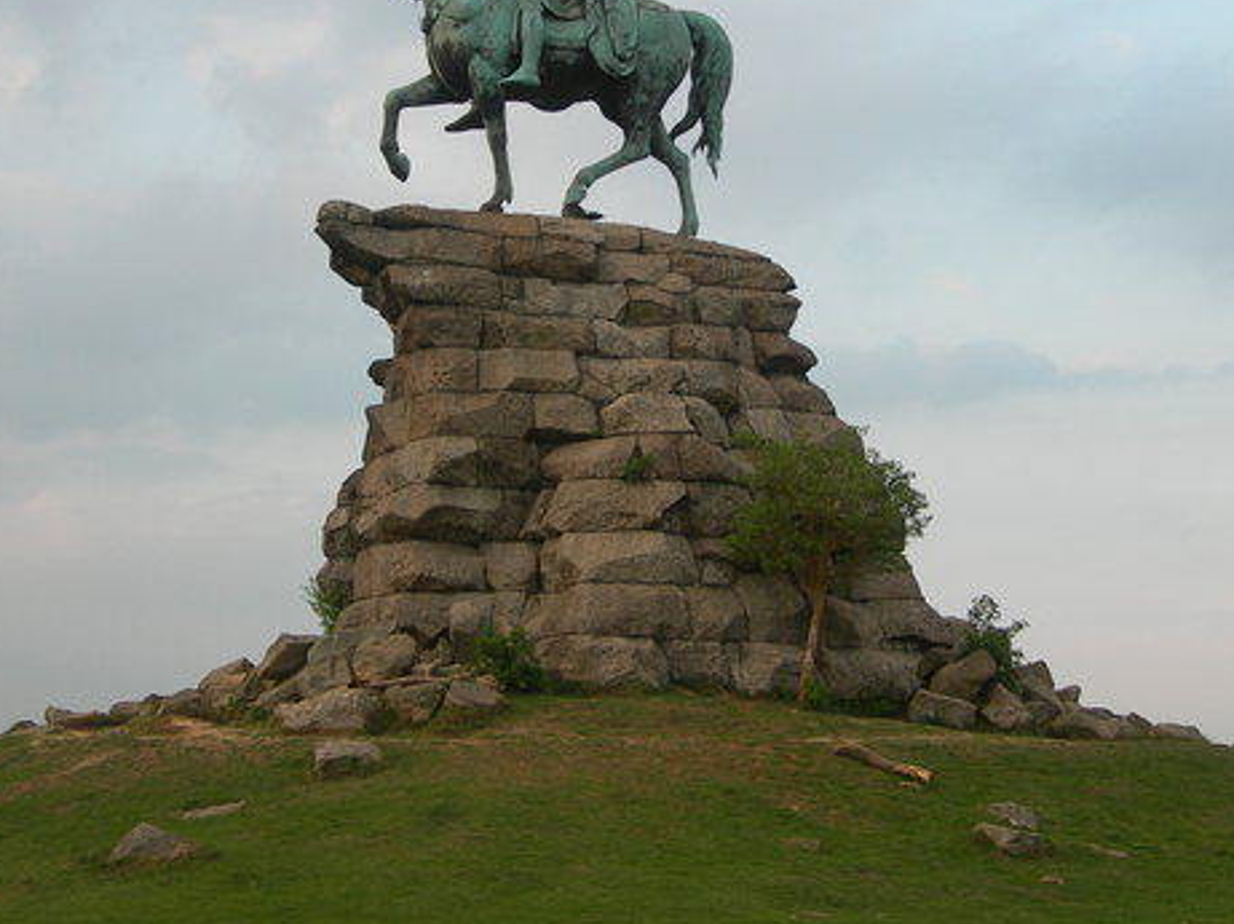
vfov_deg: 22.1
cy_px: 295
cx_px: 645
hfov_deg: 29.4
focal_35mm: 66
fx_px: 2351
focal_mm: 7.8
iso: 50
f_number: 2.8
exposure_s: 1/227
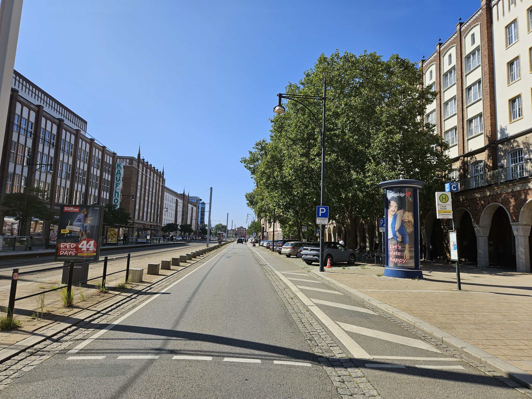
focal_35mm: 23
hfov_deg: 73.9
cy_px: 200
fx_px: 353
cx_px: 266
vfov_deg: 58.9
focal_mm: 5.4
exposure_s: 1/2077
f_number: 1.8
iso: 25
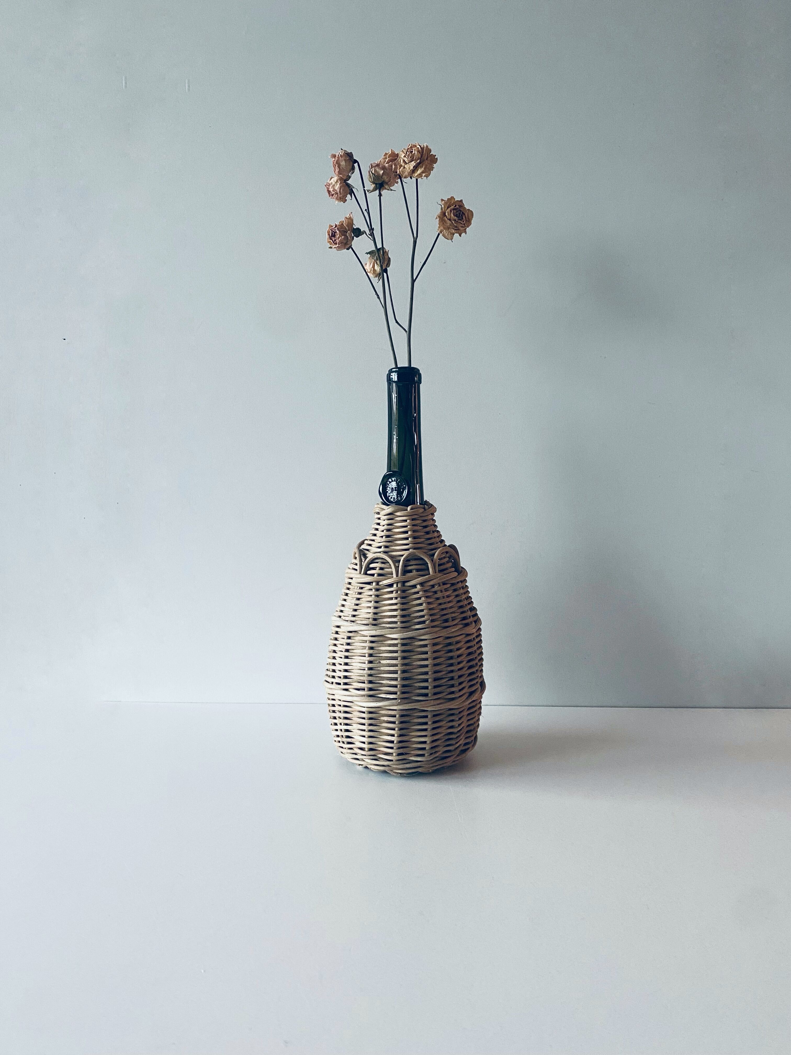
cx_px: 396
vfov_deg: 67.3
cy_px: 528
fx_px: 792
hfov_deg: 53.1
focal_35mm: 26
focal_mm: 4.25
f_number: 1.8
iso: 200
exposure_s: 1/50
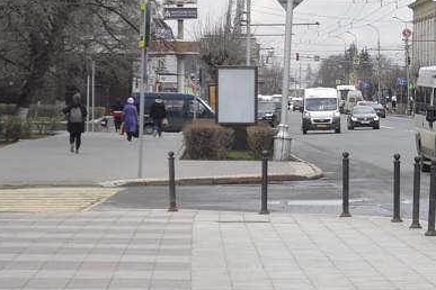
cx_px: 448
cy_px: 74
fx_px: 2583
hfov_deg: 9.6
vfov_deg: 6.4
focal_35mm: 213
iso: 100
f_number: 6.3
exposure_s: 1/160
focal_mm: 55
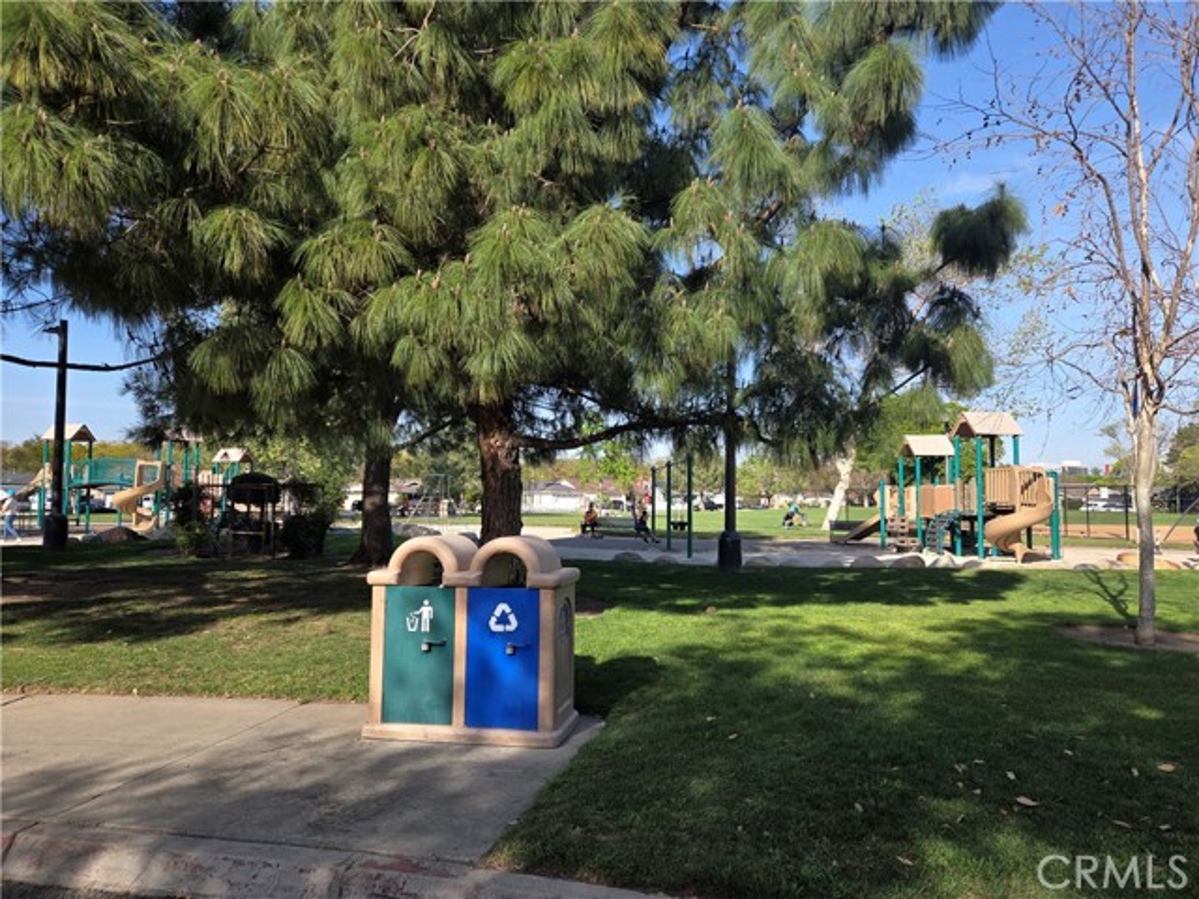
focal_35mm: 23
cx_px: 600
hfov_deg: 73.9
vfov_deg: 58.9
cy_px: 450
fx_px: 797
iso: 80
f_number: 1.8
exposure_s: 1/2664
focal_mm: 5.4
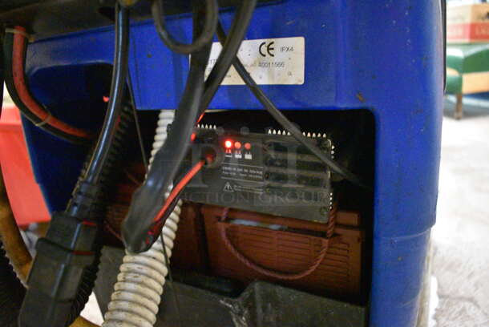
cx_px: 244
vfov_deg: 48.0
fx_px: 367
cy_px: 164
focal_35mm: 27
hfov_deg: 67.3
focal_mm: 18
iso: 12800
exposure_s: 1/10
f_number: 3.5
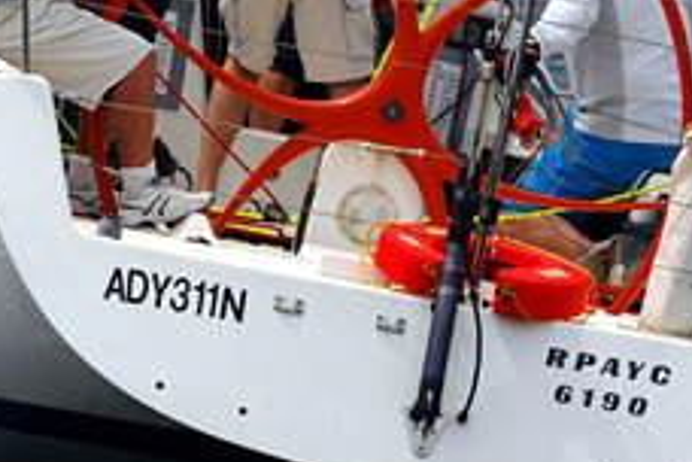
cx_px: 261
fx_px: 15165
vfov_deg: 1.7
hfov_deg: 2.6
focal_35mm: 789
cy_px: 94
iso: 400
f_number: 8.5
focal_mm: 200
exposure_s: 1/1000
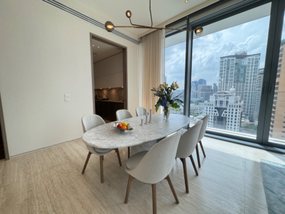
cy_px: 107
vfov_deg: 85.7
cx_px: 142
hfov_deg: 102.1
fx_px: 115
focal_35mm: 14
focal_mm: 2.22
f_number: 2.2
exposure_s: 1/100
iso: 50
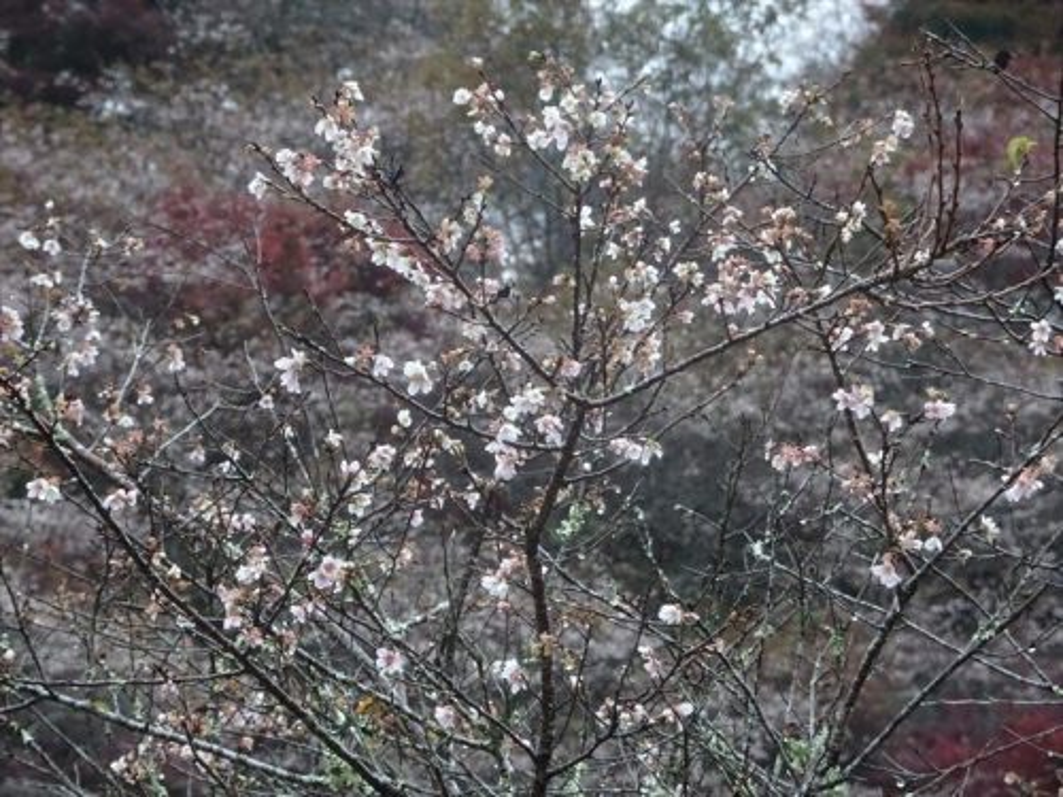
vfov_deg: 6.8
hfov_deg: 9.0
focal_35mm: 219
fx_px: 6725
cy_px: 398
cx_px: 532
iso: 800
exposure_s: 1/40
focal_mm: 37.35
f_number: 6.3
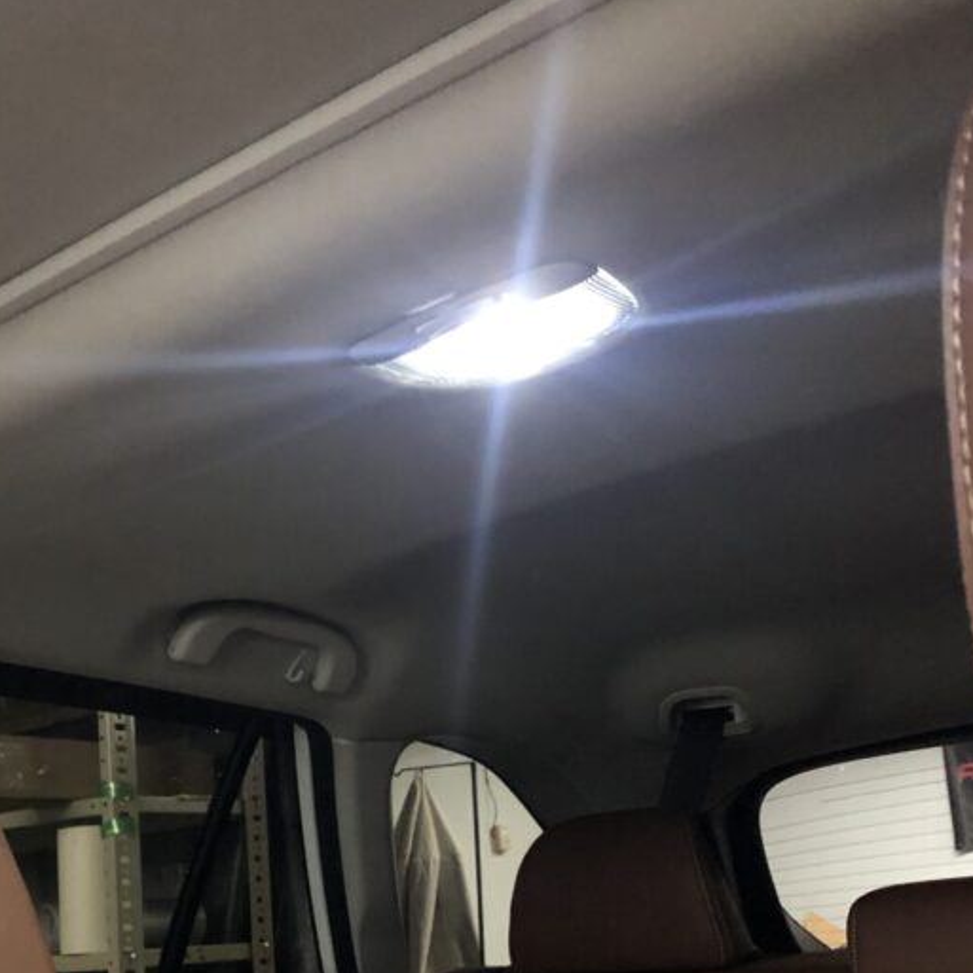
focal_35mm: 45
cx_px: 324
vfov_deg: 36.5
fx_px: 1431
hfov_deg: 37.2
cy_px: 754
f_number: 1.8
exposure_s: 1/4
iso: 100
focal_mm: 3.99
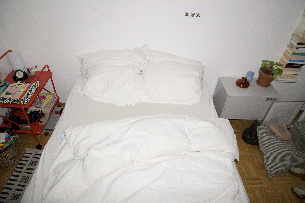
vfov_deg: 53.1
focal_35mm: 24
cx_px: 152
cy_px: 102
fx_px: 203
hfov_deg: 73.7
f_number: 5
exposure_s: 1/60
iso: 3200
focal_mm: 16
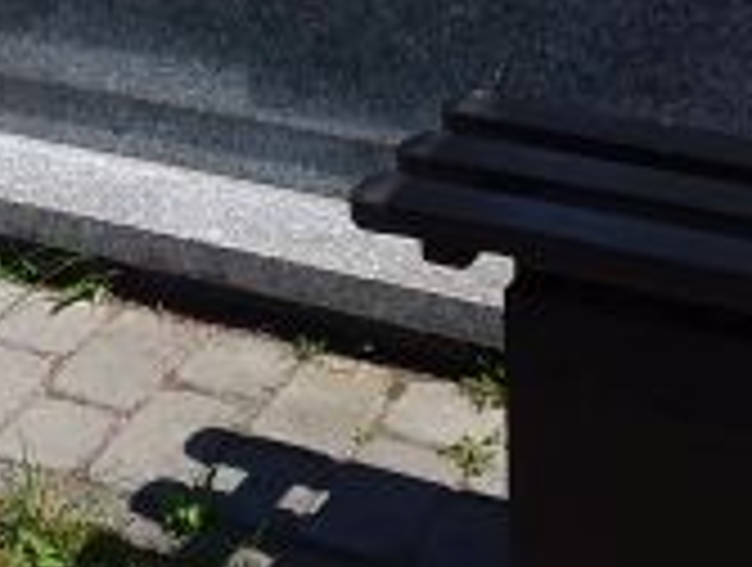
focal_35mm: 107
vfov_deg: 13.3
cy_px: -225
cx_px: 257
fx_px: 2329
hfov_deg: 18.3
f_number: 1.9
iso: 40
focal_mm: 2.91
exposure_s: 1/1819
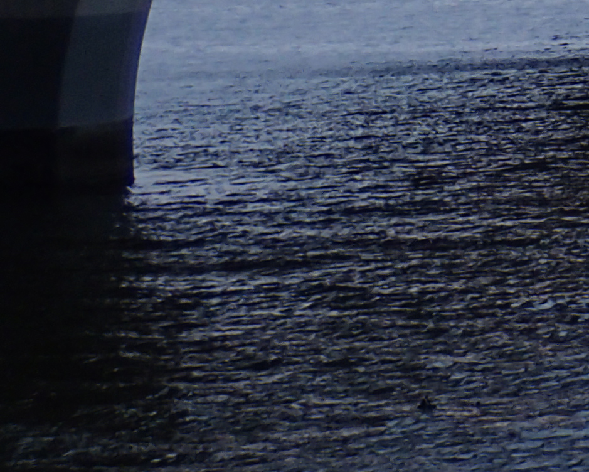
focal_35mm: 235
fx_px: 4098
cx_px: 933
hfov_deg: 8.0
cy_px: -341
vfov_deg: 6.5
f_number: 3.5
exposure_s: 1/40
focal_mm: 10.29
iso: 200
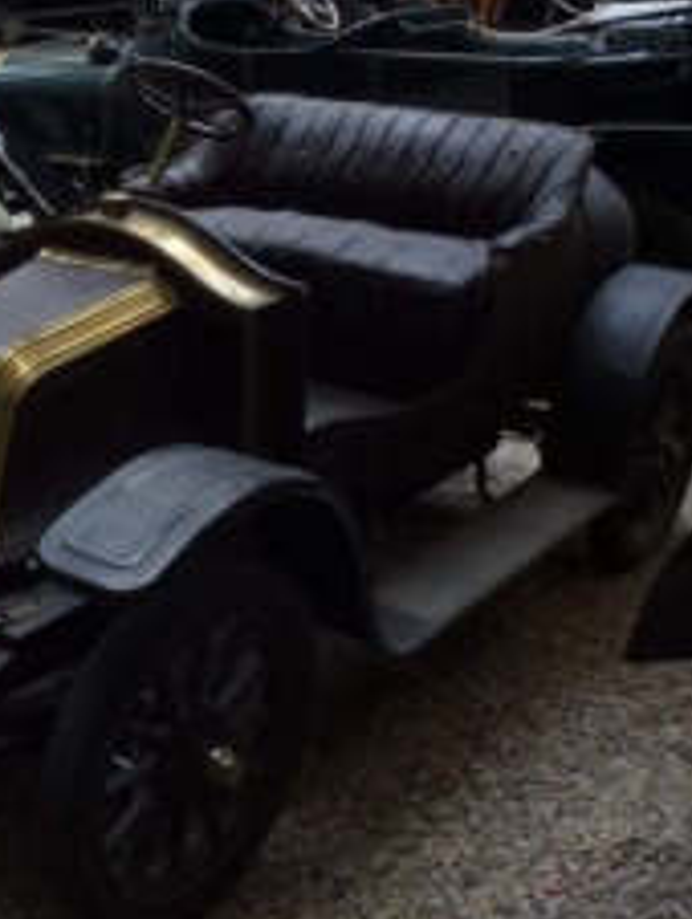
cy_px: 321
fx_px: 1410
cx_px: 22
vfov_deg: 35.8
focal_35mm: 53
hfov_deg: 26.3
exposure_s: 1/13
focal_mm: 4.3
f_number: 3.3
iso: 200
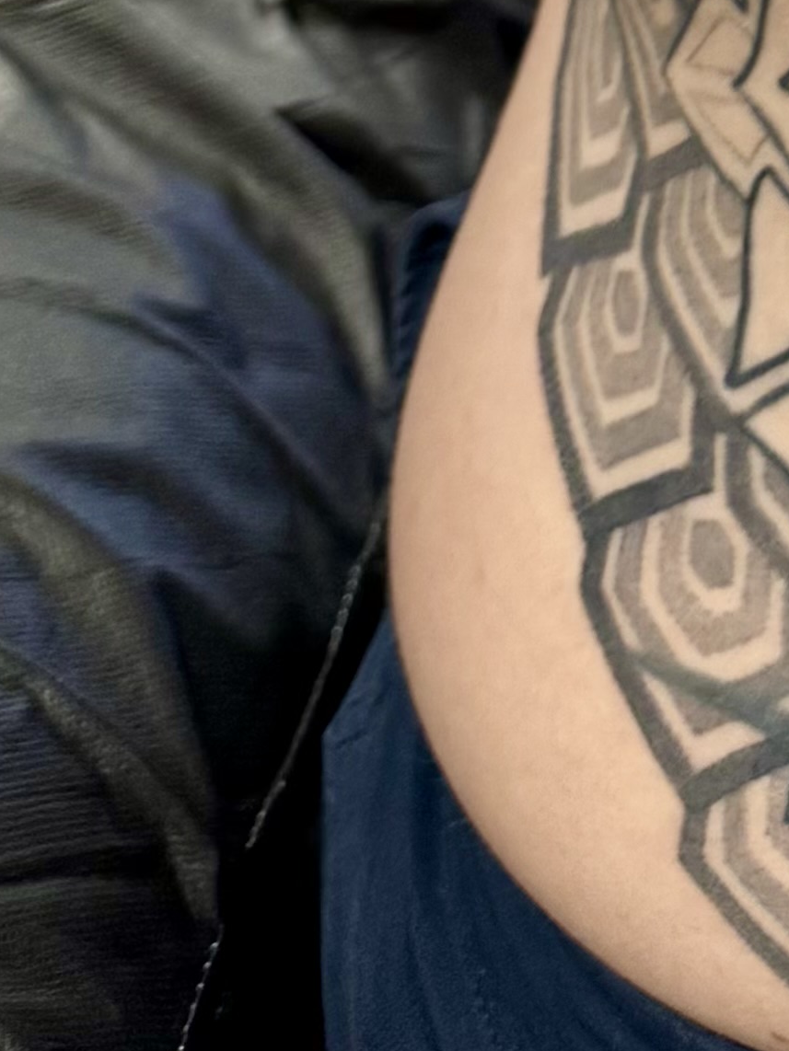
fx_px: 3646
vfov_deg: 13.2
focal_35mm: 120
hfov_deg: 10.9
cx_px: 1740
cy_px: -1285
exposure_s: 1/60
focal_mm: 6.76
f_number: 1.78
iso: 200
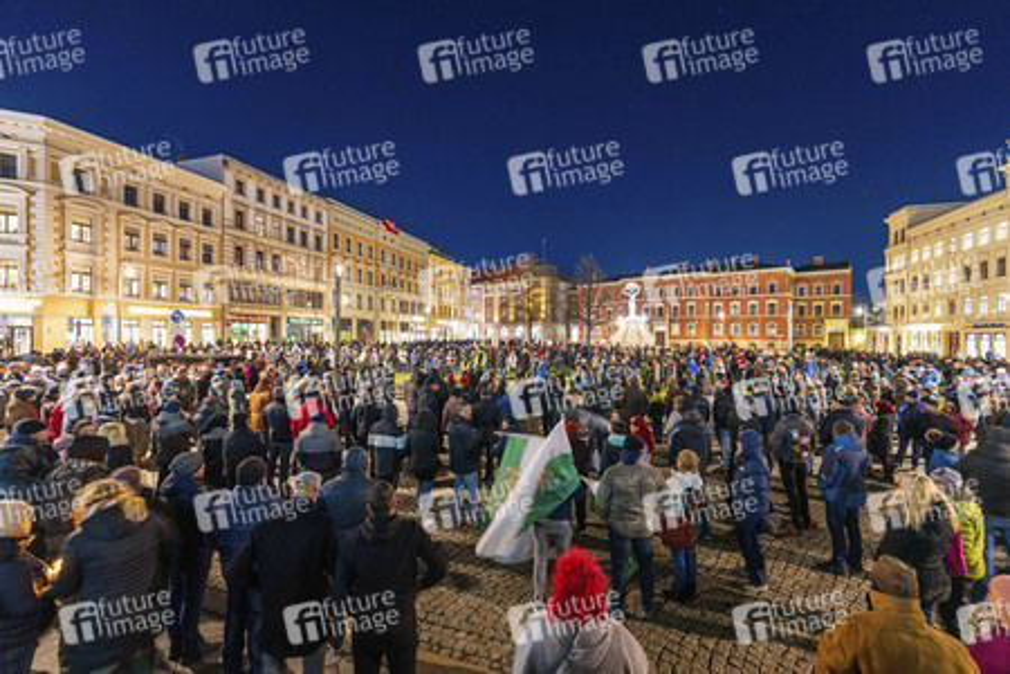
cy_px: 337
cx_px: 505
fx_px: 393
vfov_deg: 81.2
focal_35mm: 14
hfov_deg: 104.3
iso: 1600
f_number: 3.2
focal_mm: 14
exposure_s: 1/2
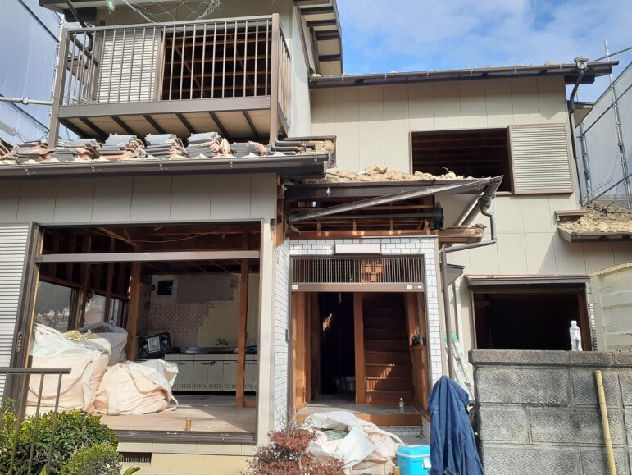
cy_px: 233
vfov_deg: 49.8
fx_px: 511
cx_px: 307
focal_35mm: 28
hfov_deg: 63.4
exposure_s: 1/884
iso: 100
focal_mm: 3.6
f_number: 1.9
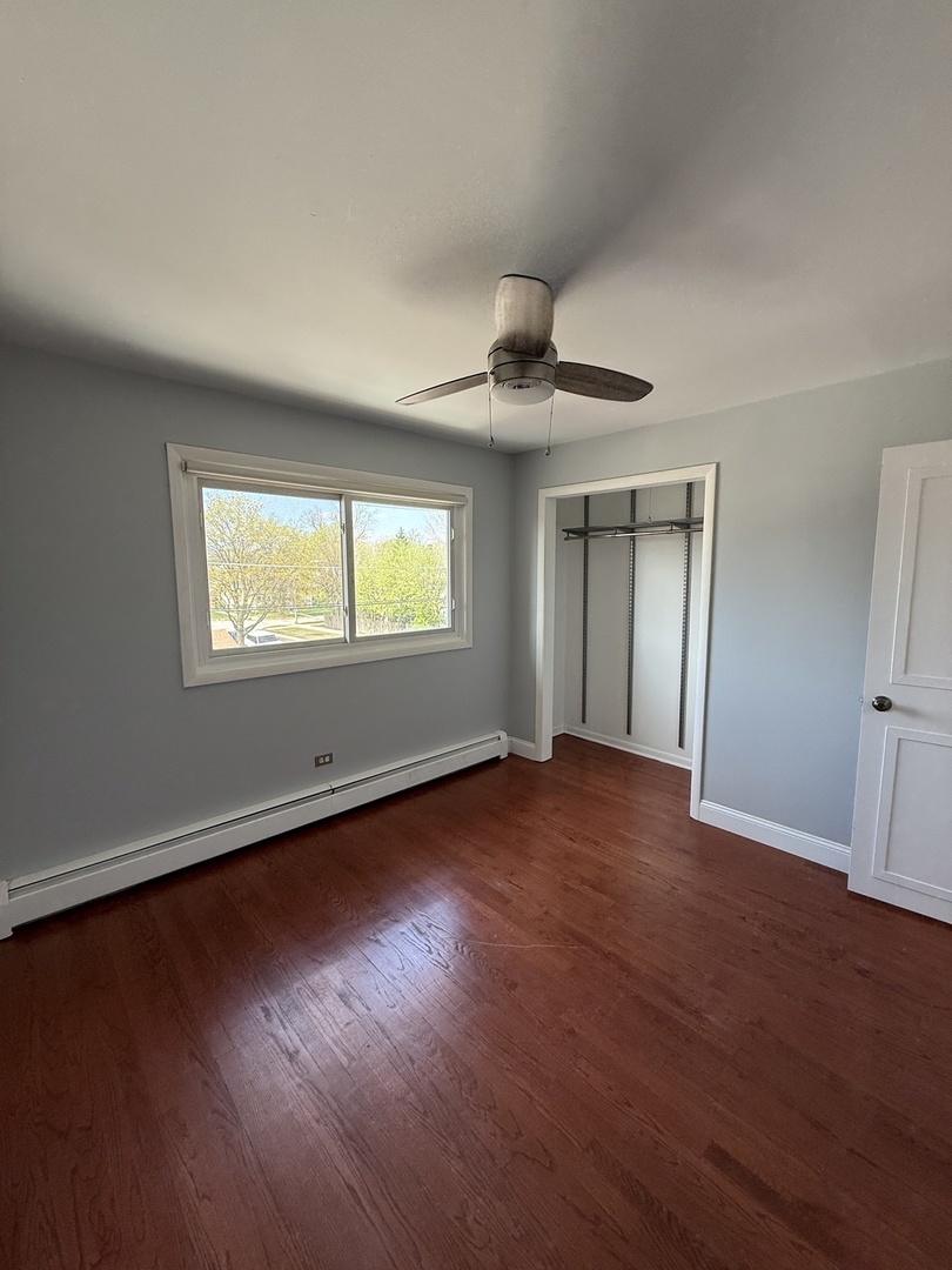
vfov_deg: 102.1
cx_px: 476
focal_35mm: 14
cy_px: 635
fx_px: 513
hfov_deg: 85.7
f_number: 2.2
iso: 64
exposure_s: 1/105
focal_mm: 2.22
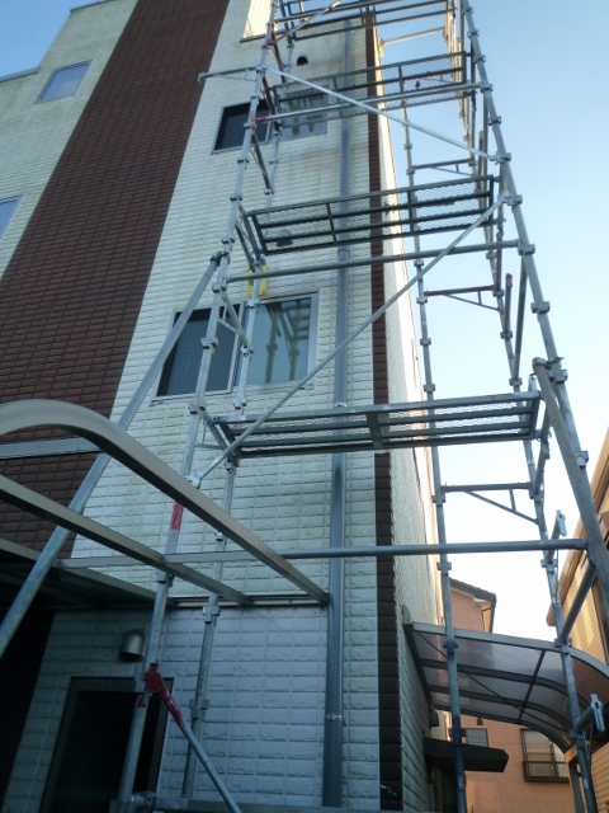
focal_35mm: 25
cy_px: 406
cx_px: 304
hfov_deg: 54.9
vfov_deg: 69.4
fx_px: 586
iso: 160
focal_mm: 4.4
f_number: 2.8
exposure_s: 1/200
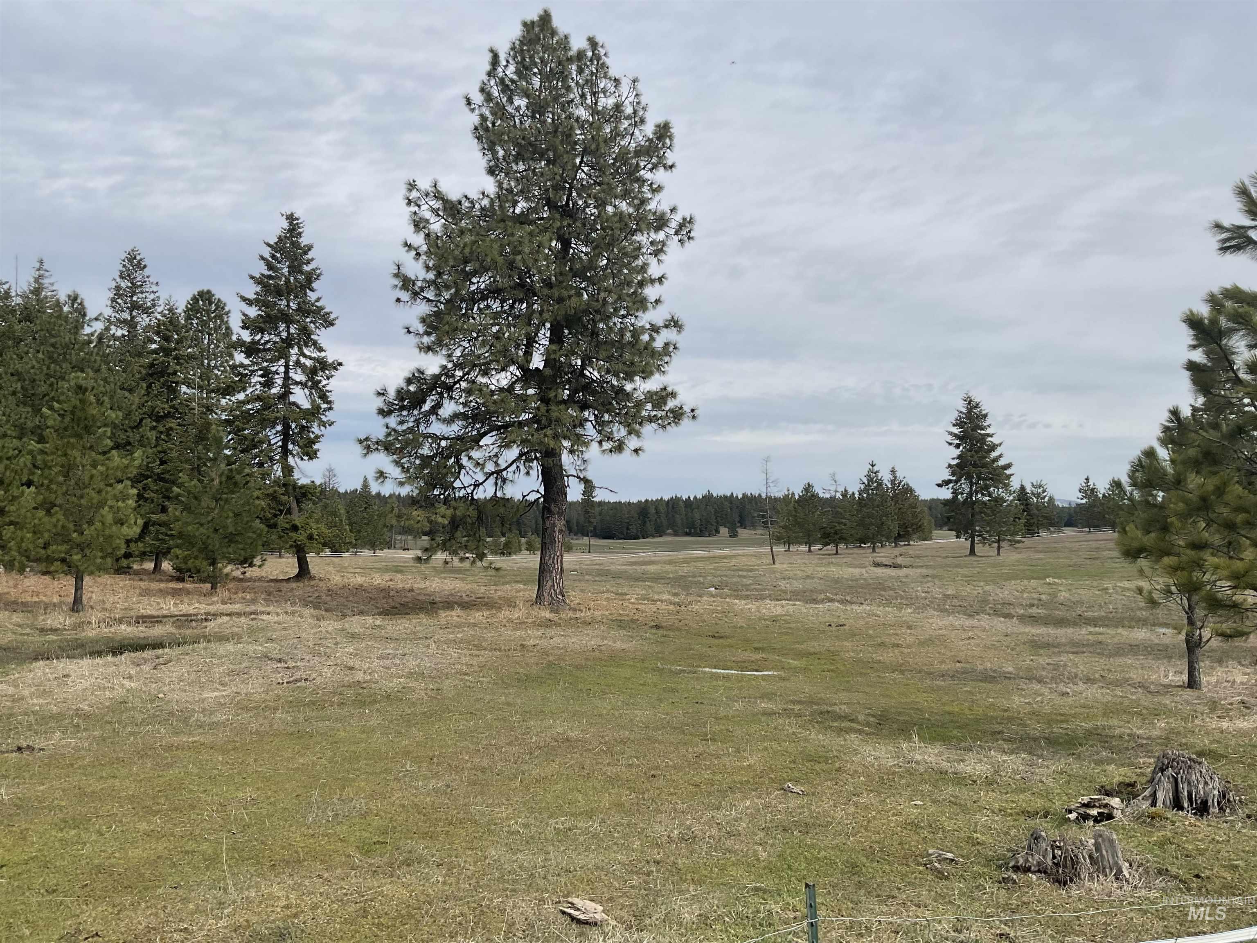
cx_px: 628
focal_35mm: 29
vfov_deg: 48.2
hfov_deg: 61.7
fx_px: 1053
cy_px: 472
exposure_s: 1/2667
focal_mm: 3
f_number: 1.8
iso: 16
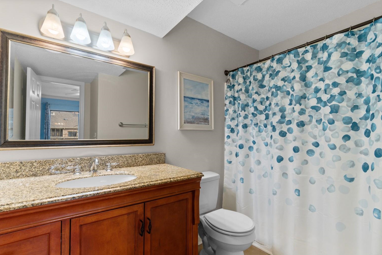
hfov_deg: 96.7
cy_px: 133
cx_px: 182
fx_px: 170
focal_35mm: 16
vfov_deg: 73.7
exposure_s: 1/15
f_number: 4.5
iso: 100
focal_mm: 10
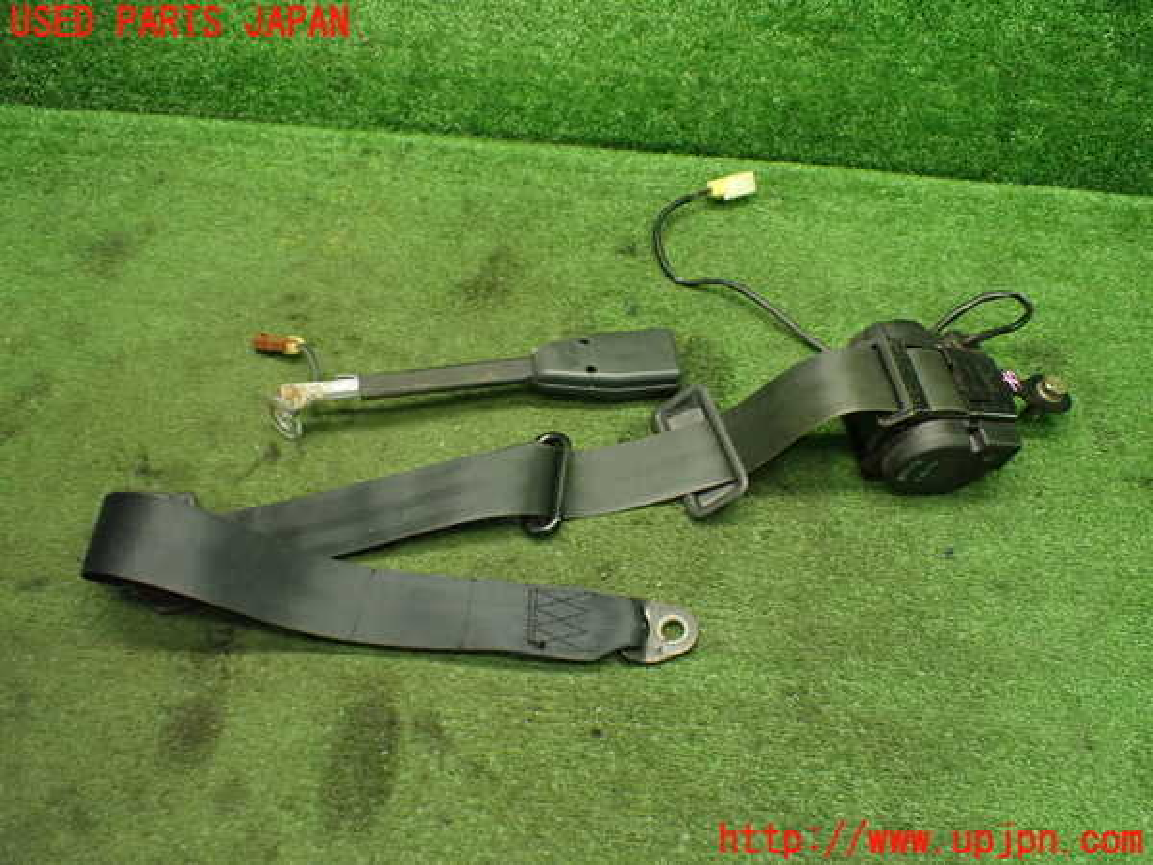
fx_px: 999
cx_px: 576
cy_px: 432
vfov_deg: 46.8
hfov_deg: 60.0
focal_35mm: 30
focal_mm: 5.4
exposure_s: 1/100
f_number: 2.3
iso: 800
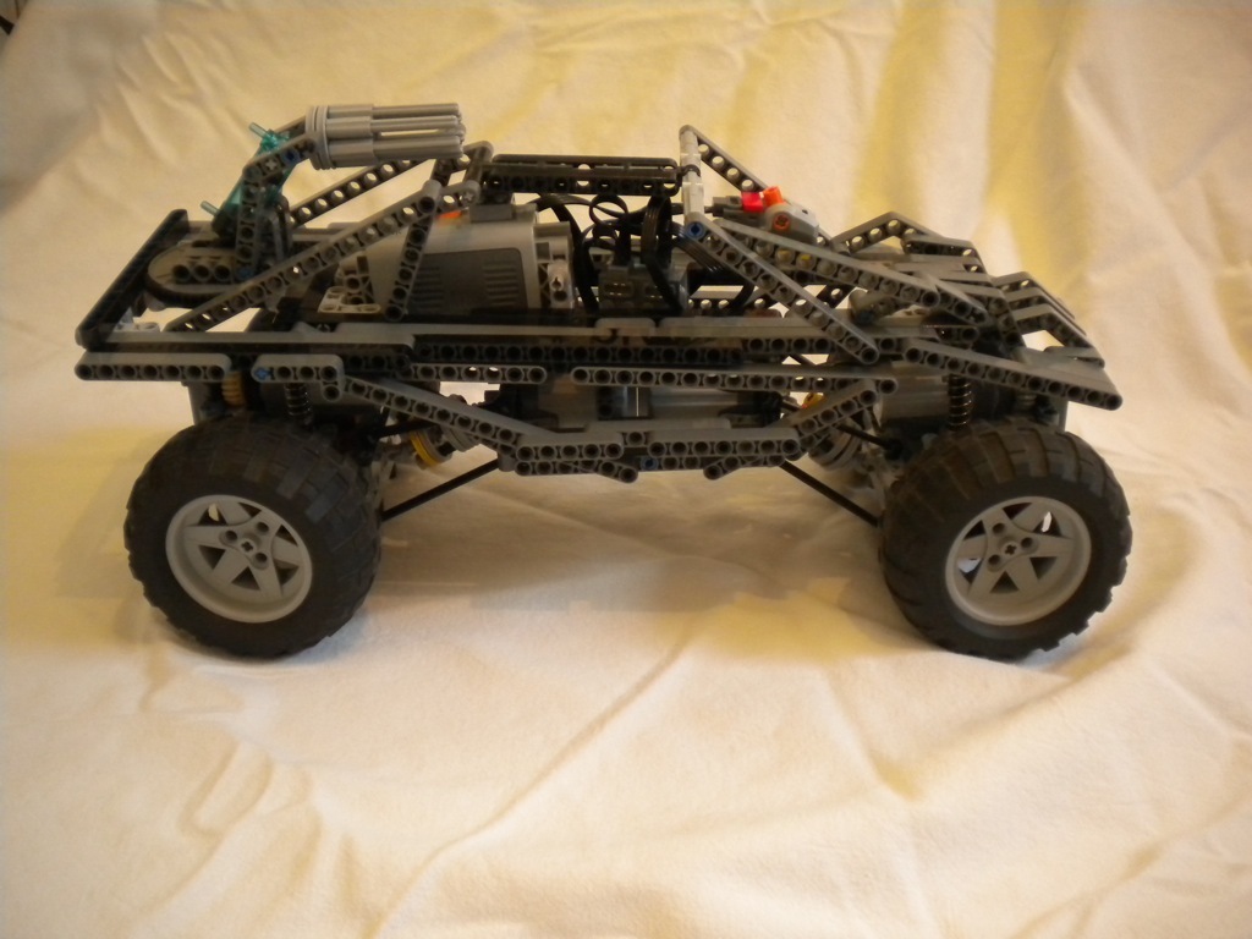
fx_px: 1266
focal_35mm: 35
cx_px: 626
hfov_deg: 52.6
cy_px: 470
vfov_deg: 40.7
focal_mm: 6.3
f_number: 3.1
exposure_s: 1/37.3
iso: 400
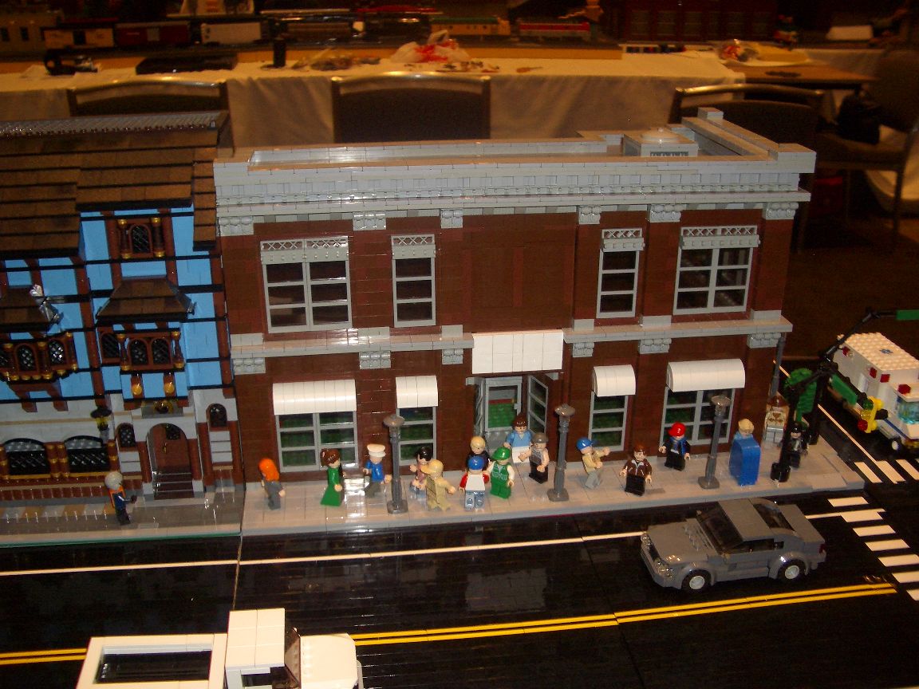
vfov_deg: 40.7
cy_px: 344
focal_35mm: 35
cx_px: 460
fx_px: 929
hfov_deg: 52.6
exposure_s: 1/60
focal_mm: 5.8
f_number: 2.6
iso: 100
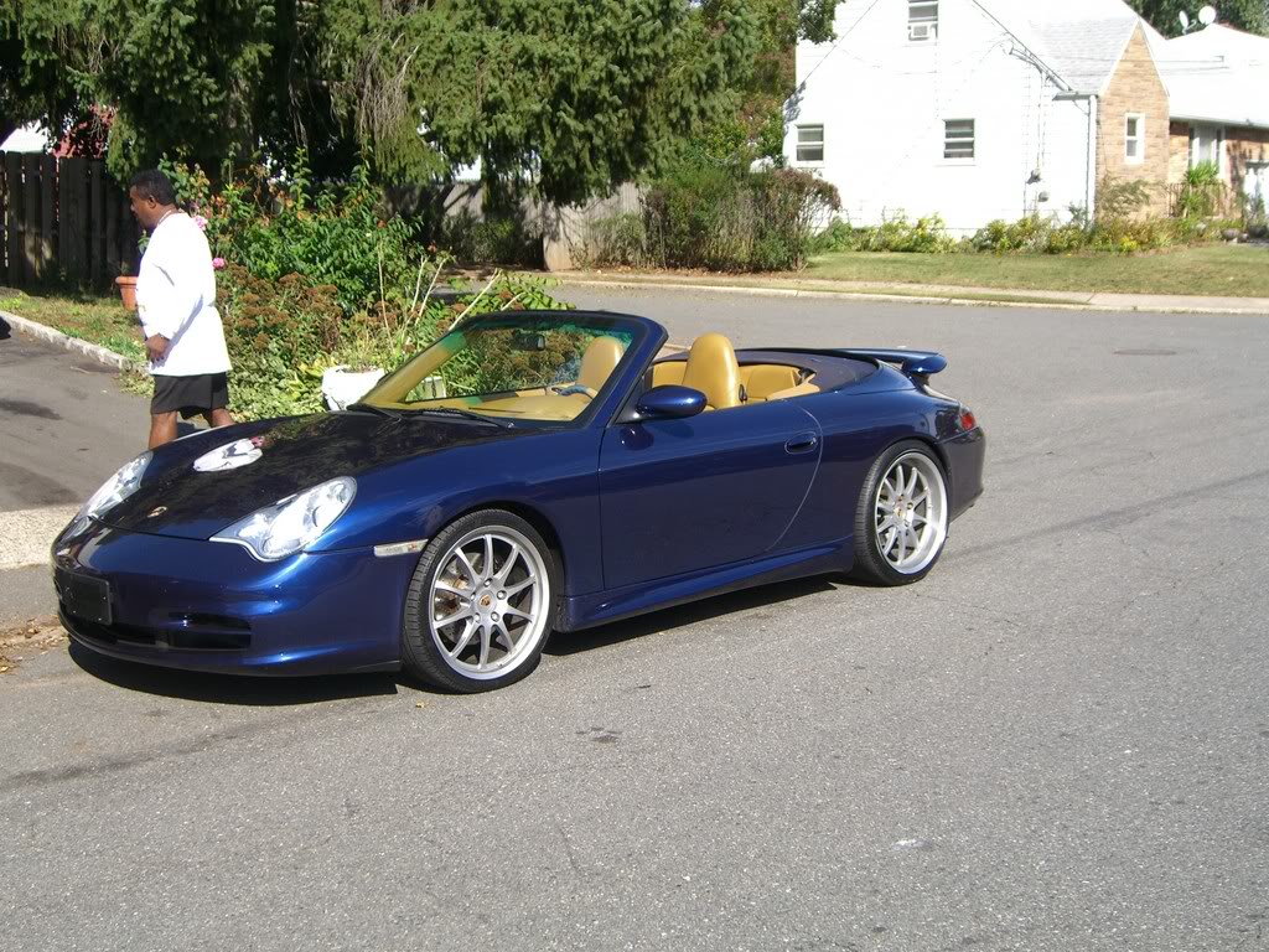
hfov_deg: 41.2
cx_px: 634
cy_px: 476
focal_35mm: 46
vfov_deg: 31.5
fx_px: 1686
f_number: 3.1
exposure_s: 1/640
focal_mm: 9.5
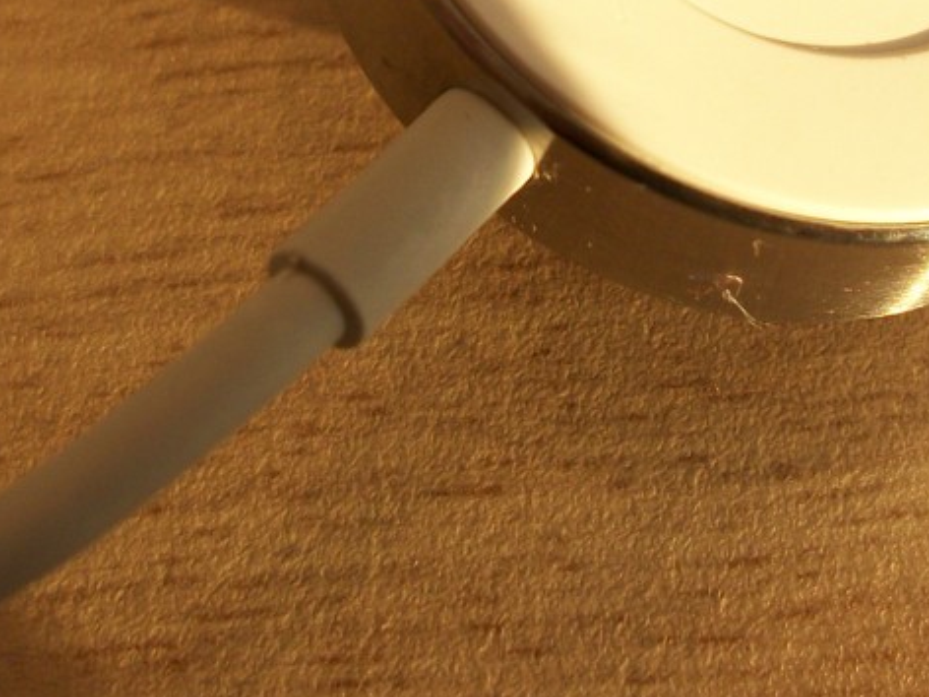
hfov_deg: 21.9
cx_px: 608
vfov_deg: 16.3
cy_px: 20
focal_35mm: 89
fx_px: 2389
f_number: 3.1
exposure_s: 1/125
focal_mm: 6.3
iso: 80
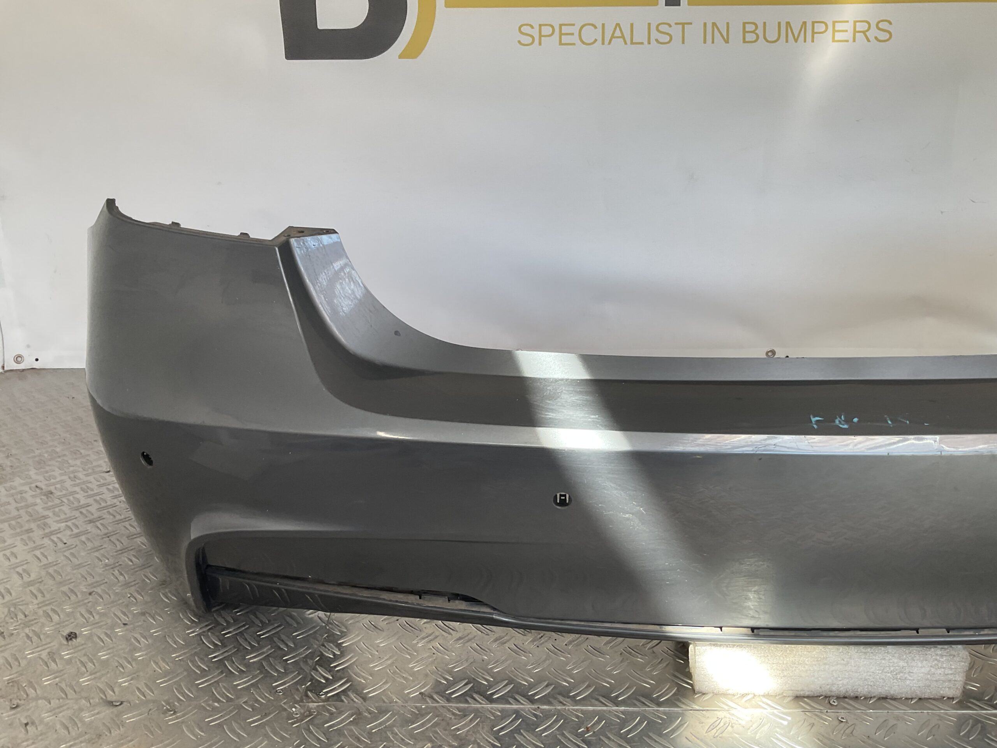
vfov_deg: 48.2
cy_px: 374
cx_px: 498
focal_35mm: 29
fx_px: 835
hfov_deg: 61.7
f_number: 1.8
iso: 25
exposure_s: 1/120
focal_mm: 3
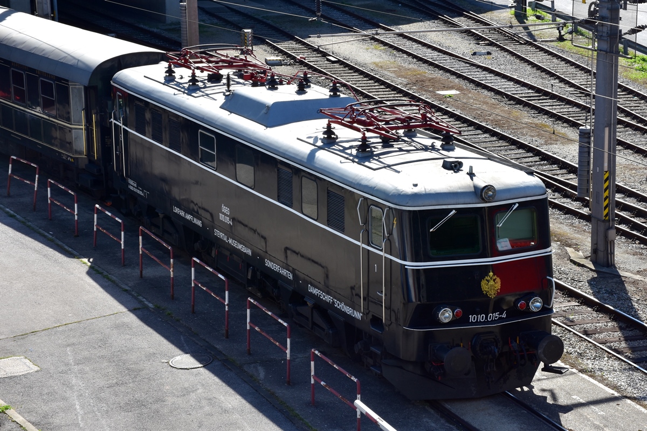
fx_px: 1617
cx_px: 324
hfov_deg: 22.6
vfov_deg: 15.2
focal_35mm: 90
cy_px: 216
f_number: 11
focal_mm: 60
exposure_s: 1/125
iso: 140
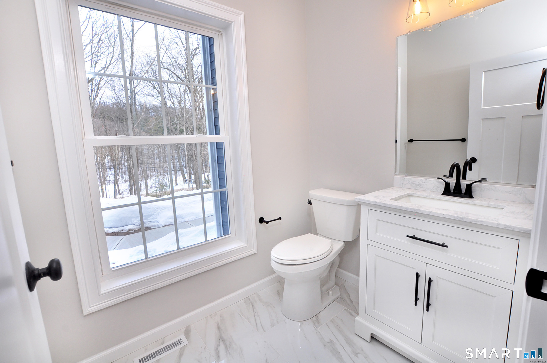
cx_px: 274
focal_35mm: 15
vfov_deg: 77.2
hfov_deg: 100.5
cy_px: 182
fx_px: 228
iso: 200
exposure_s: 1/60
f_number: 8
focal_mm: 10
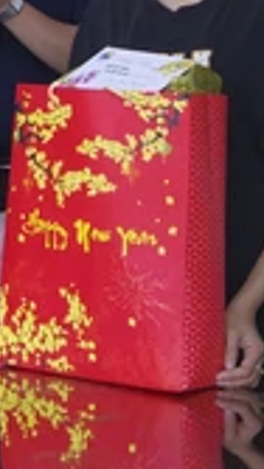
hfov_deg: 8.7
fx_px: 1679
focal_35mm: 135
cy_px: -60
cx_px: -181
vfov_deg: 15.4
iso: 400
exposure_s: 1/200
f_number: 7.1
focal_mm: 18
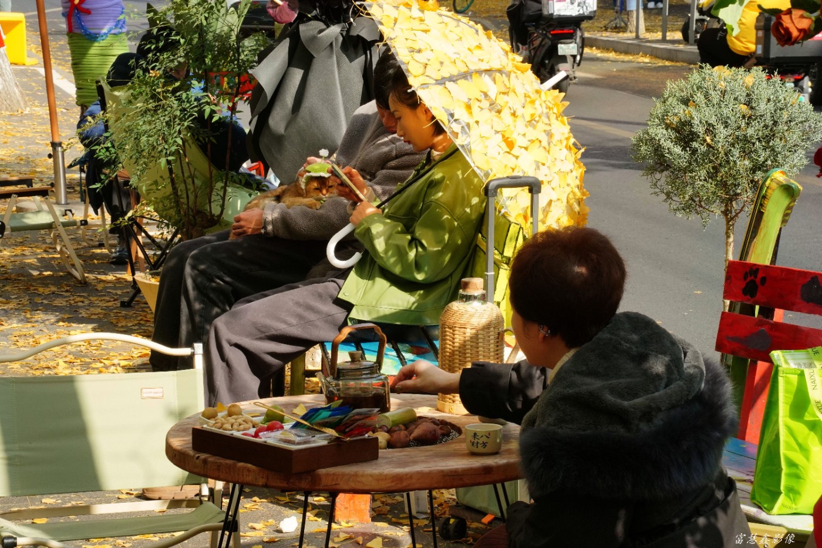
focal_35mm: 119
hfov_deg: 17.2
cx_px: 411
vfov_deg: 11.5
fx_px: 2717
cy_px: 274
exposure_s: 1/200
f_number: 29
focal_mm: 119
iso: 2000
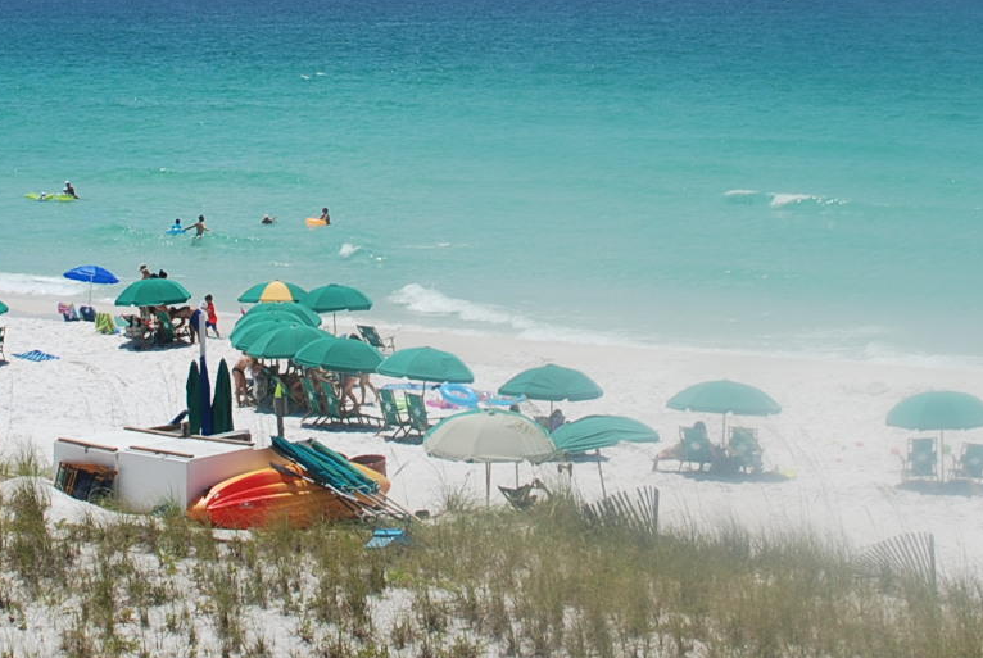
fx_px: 2488
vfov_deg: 14.9
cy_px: 64
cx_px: 484
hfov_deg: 22.3
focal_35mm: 91
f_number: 9
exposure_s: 1/320
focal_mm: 24
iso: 100
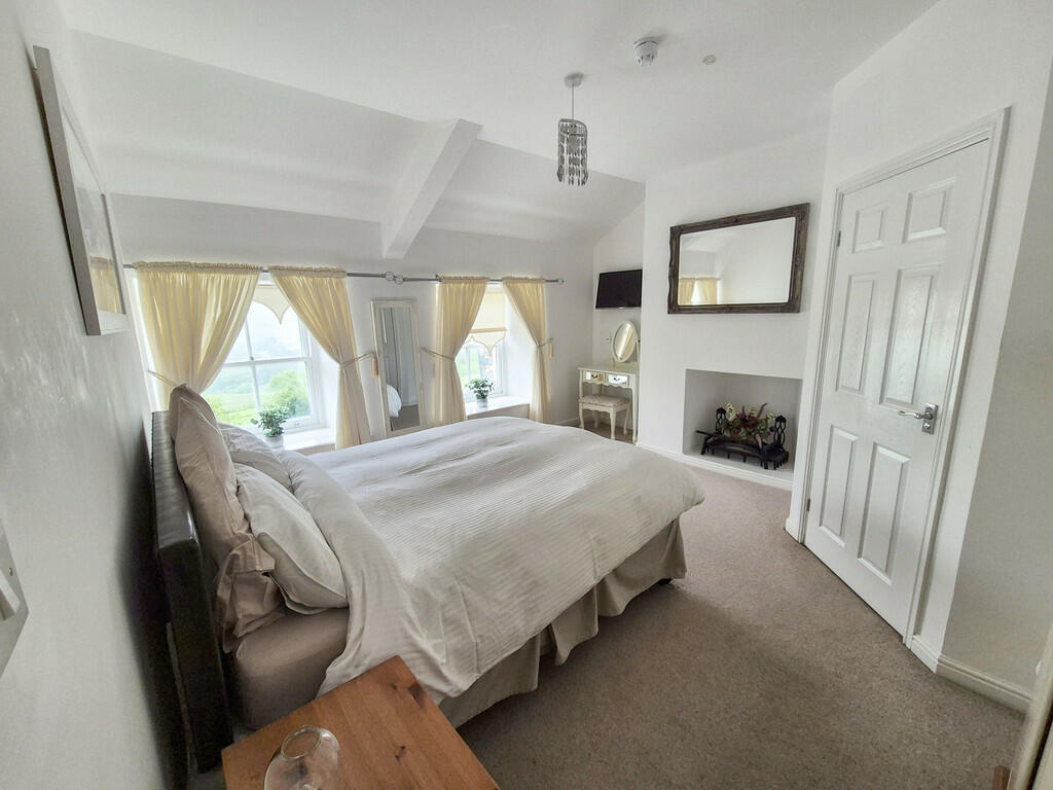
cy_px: 395
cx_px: 526
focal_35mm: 13
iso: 160
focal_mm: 2.2
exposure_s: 1/50
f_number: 2.2
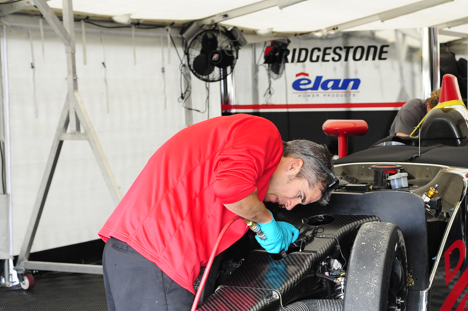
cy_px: 234
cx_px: 368
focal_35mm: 82
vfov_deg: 16.5
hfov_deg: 24.4
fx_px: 1065
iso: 320
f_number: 5
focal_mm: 45
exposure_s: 1/100
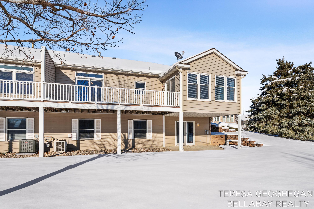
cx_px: 157
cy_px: 104
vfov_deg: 59.5
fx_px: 183
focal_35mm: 21
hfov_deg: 81.2
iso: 250
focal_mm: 21
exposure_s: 1/2000
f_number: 8
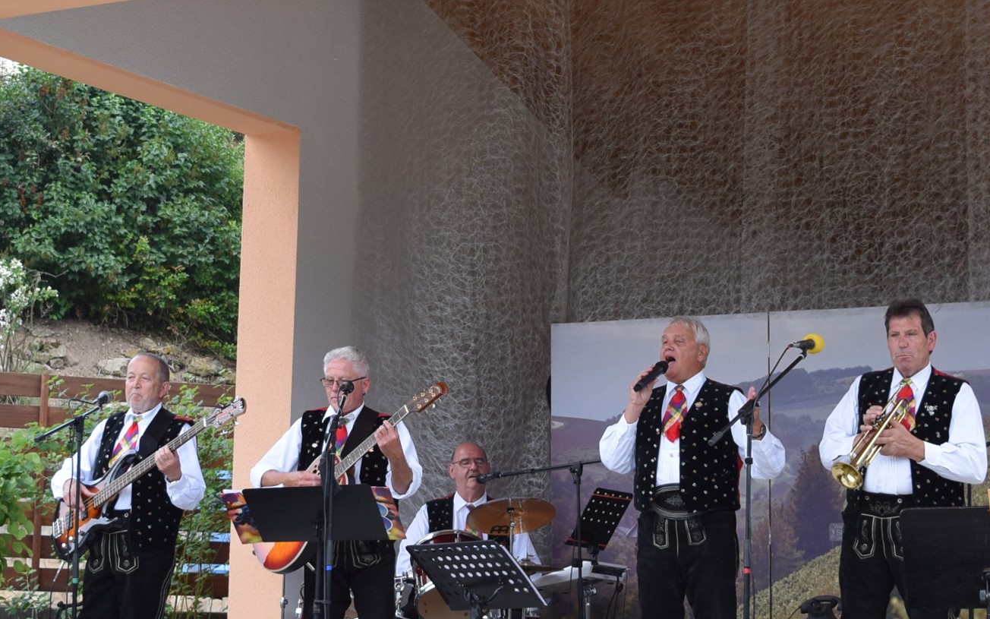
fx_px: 1592
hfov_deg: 34.2
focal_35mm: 59
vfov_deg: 22.0
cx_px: 658
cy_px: 333
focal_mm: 28
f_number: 5.6
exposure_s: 1/125
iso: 400
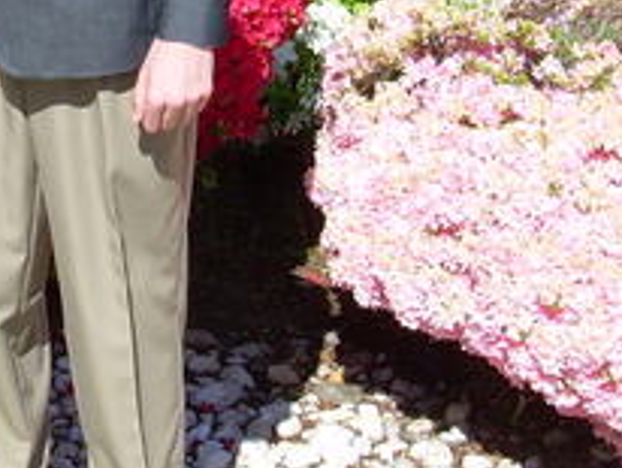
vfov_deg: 12.4
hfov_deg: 16.3
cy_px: -57
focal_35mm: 118
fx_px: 2123
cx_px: 6
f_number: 4.6
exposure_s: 1/297
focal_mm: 6.3
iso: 50
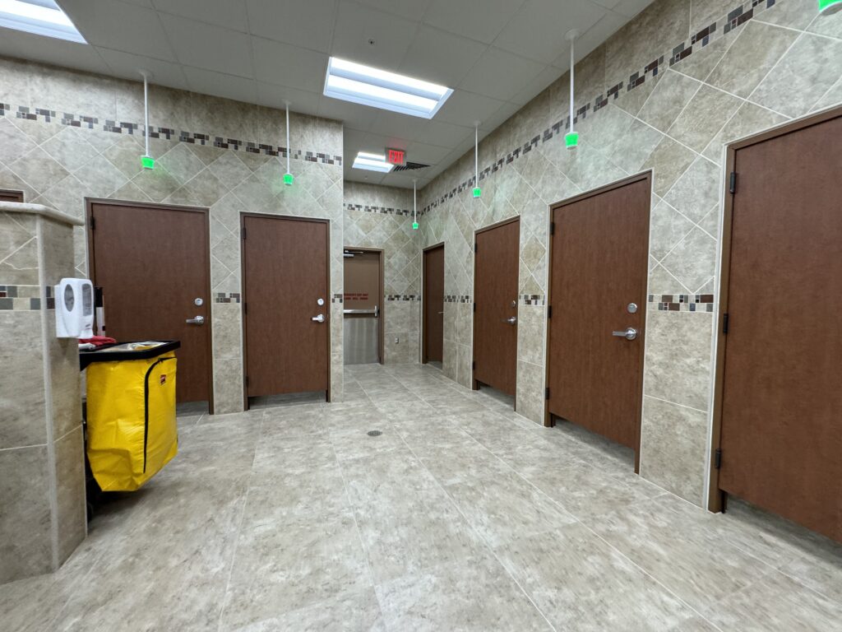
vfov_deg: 85.7
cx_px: 421
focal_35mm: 14
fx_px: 341
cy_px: 316
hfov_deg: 102.1
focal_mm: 2.22
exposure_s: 1/120
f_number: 2.2
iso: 250
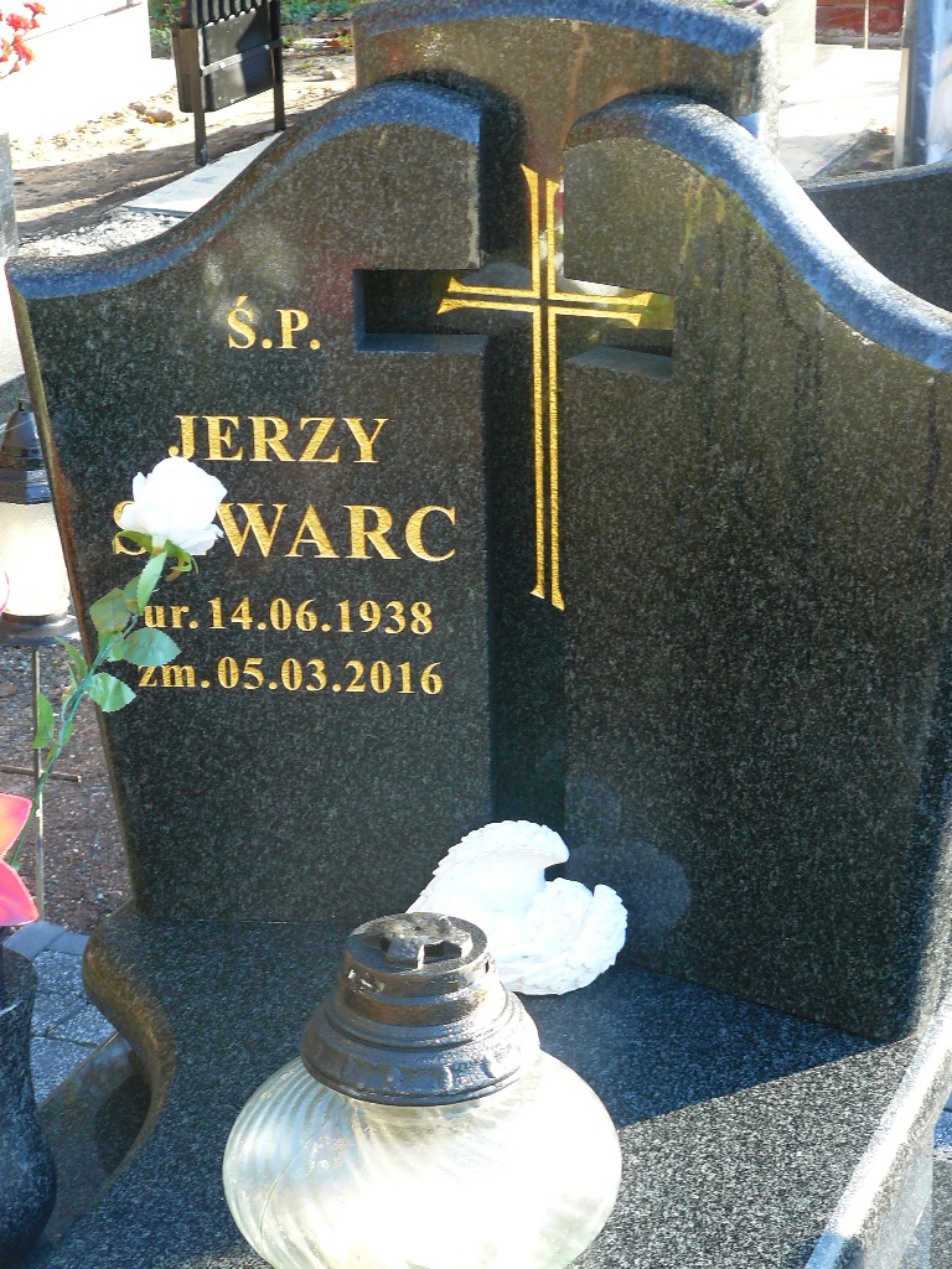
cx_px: 476
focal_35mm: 82
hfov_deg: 18.0
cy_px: 634
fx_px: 3007
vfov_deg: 23.8
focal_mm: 13.7
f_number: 3.2
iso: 100
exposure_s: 1/50
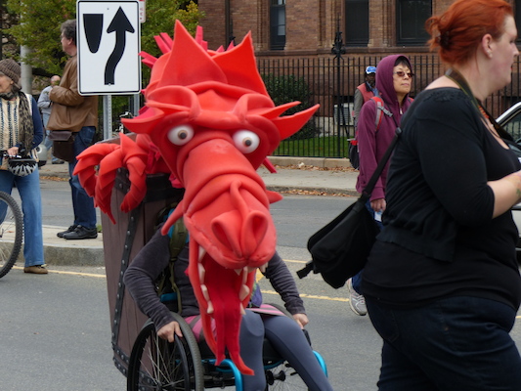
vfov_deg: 9.8
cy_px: 196
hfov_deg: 13.0
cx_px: 260
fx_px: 2288
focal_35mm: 152
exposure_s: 1/320
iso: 100
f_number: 4
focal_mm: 27.4
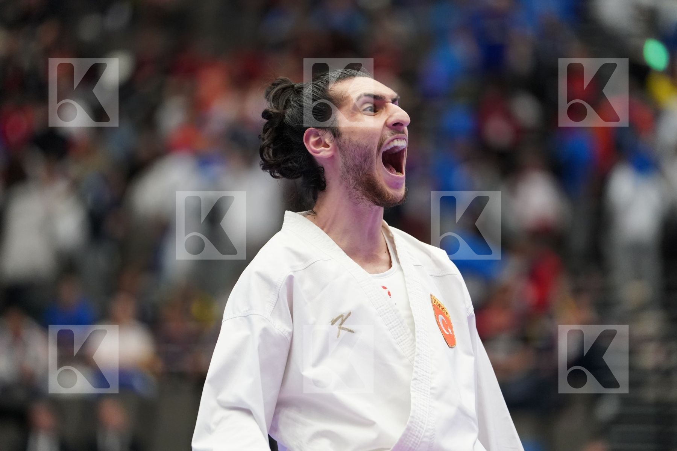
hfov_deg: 10.3
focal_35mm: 200
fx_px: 3761
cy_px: 226
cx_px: 338
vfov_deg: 6.9
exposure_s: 1/1000
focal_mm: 200
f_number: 2.8
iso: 4000
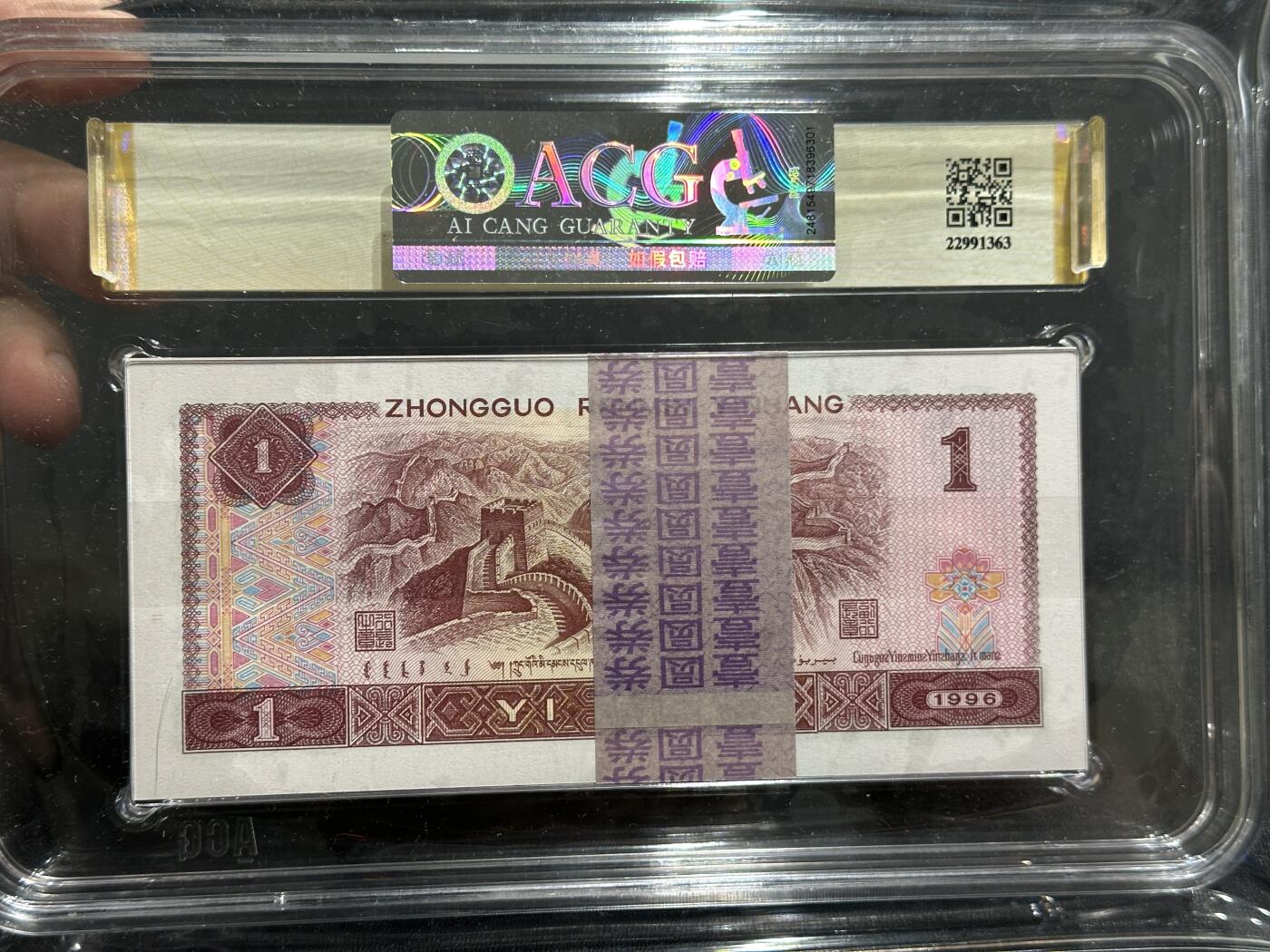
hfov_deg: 39.7
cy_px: 476
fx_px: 1761
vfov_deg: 30.3
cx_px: 635
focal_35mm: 48
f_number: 1.78
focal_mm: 6.86
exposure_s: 1/50
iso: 160
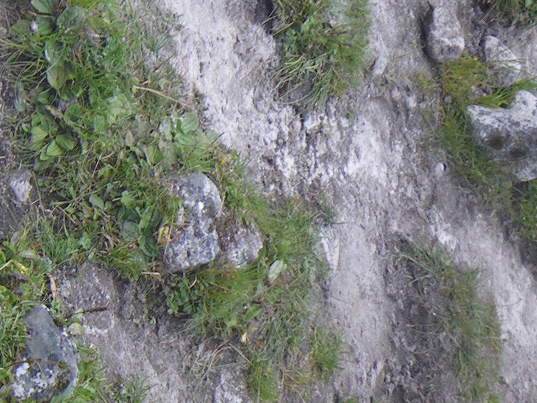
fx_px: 1629
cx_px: -427
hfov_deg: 15.9
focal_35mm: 105
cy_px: 271
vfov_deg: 14.1
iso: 50
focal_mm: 5
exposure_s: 1/60
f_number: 3.5
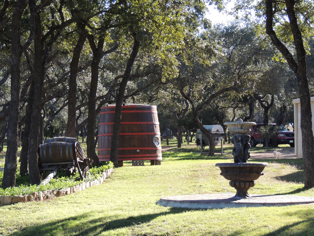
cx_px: 157
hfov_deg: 18.7
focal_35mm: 105
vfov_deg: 14.1
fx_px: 952
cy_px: 118
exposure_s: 1/400
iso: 220
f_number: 4.2
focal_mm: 18.7
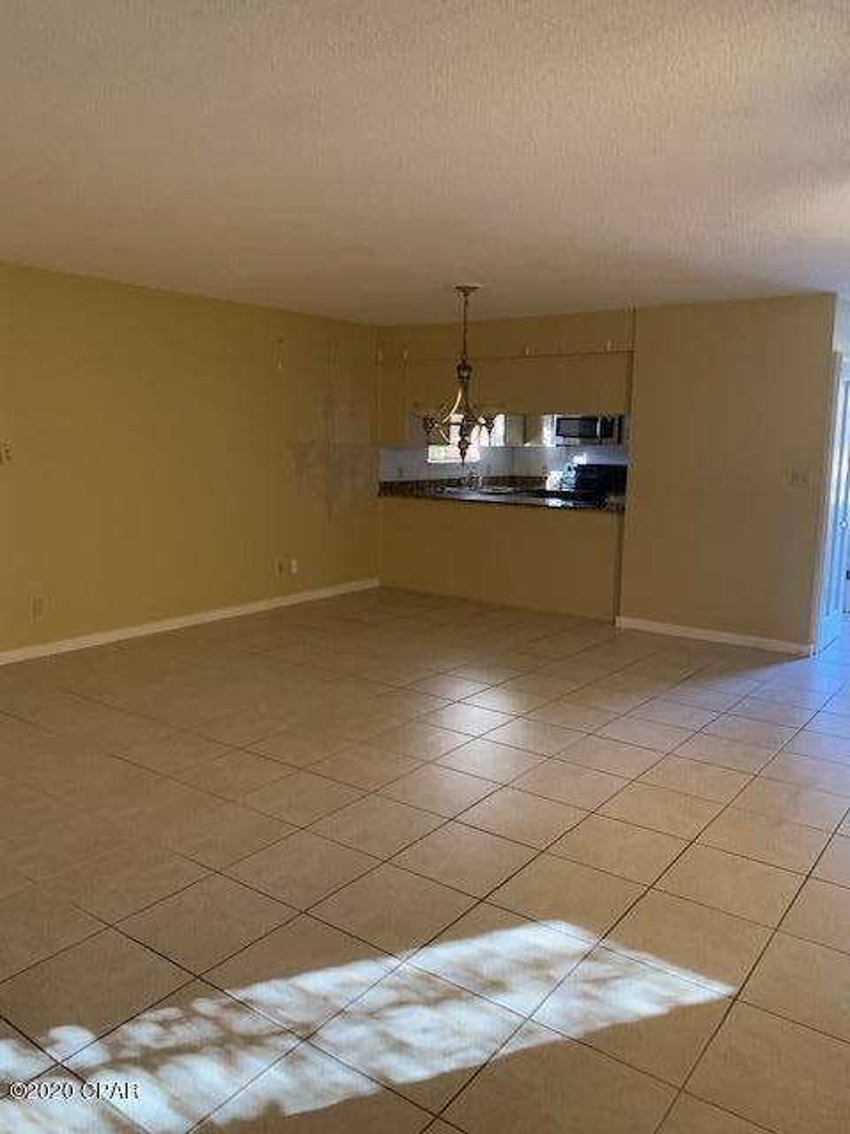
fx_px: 851
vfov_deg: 67.3
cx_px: 425
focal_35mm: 26
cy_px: 567
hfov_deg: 53.1
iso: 250
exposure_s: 1/60
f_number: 1.8
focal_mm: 4.25
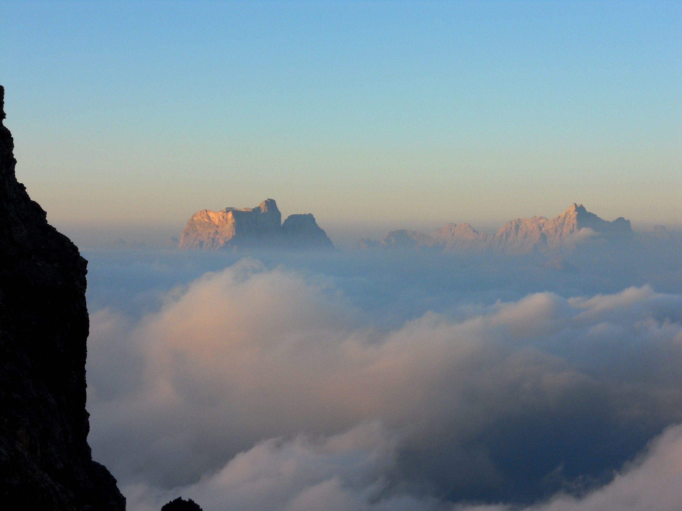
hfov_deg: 25.3
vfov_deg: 19.1
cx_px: 341
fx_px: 1517
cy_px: 256
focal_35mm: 77
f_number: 5.9
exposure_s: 1/160
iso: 80
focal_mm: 13.9
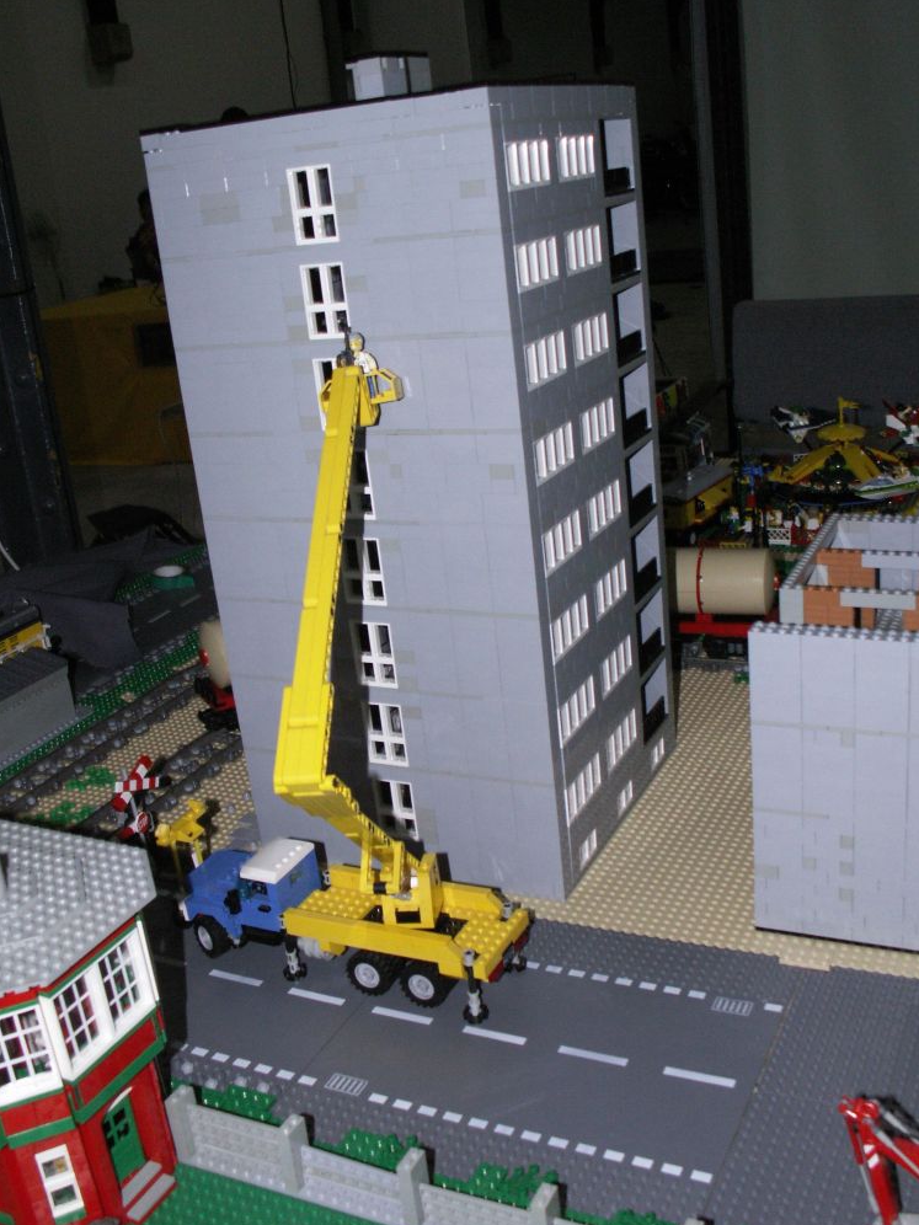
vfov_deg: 50.1
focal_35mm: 37
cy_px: 622
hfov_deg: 38.7
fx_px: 1310
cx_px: 449
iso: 160
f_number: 2.8
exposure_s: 1/60
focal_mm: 5.89
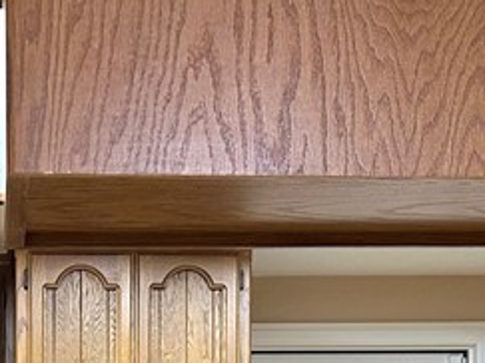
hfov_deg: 19.2
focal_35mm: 101
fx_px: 1414
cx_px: 80
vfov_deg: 13.3
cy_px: 636
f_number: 1.78
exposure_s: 1/60
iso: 250
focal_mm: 6.86
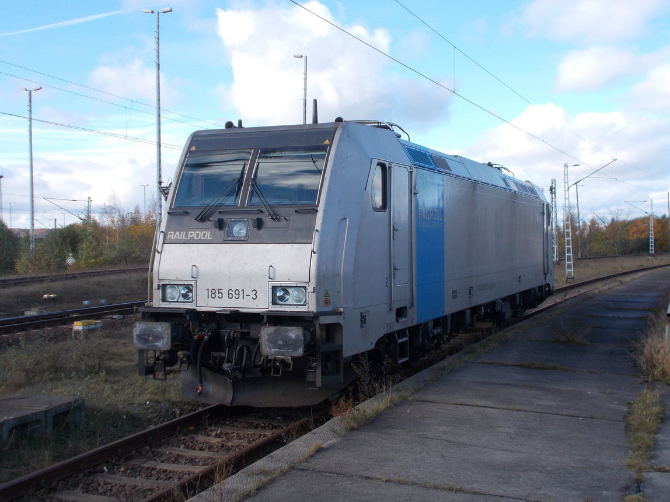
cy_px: 246
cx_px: 334
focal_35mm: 46
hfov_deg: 41.2
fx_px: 890
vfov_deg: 31.5
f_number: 4.2
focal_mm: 7.9
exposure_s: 1/320
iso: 80
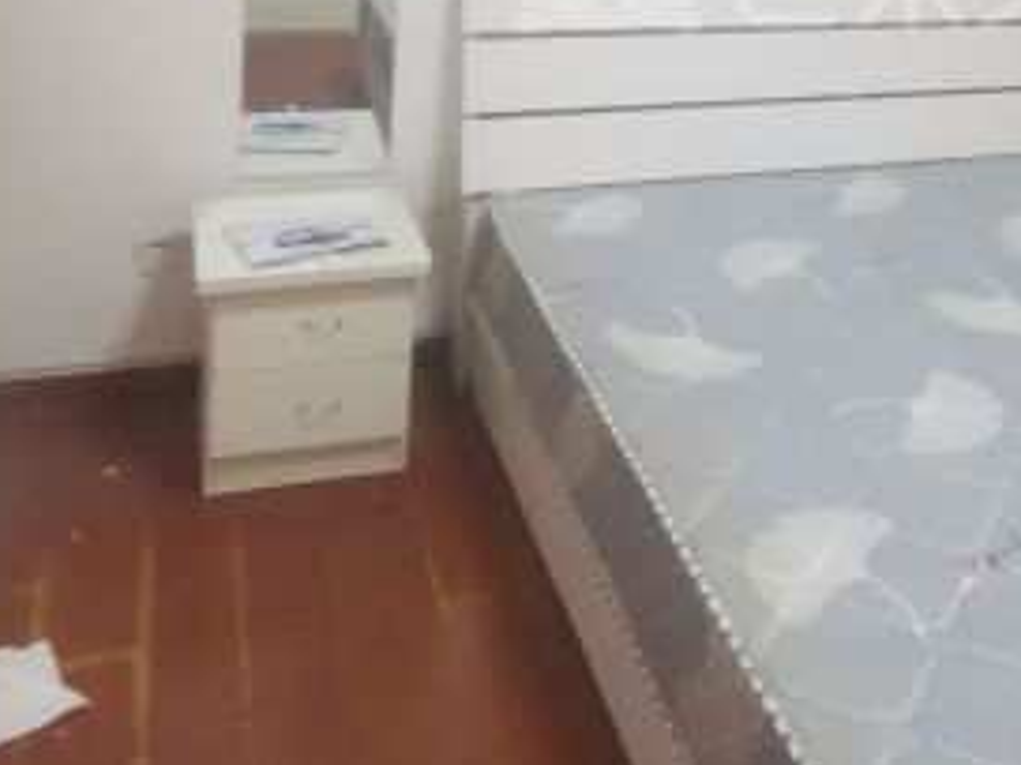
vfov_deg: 28.2
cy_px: -68
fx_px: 1386
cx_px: 792
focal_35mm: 47
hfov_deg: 39.1
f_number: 2.2
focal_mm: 2.35
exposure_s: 1/33.3
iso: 500
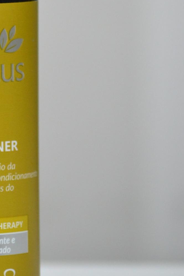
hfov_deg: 3.6
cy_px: 59
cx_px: -18
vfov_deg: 5.4
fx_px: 2929
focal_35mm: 382
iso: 1600
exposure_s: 1/125
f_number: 5
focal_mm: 110
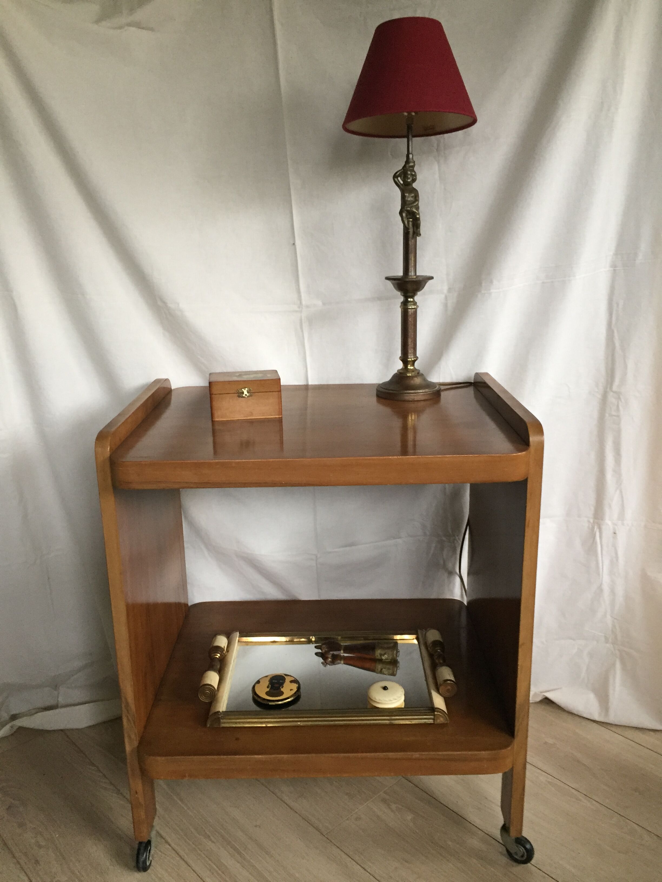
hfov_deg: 48.2
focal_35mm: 29
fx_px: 739
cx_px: 331
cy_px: 441
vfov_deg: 61.7
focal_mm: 4.15
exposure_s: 1/33
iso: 200
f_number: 2.2
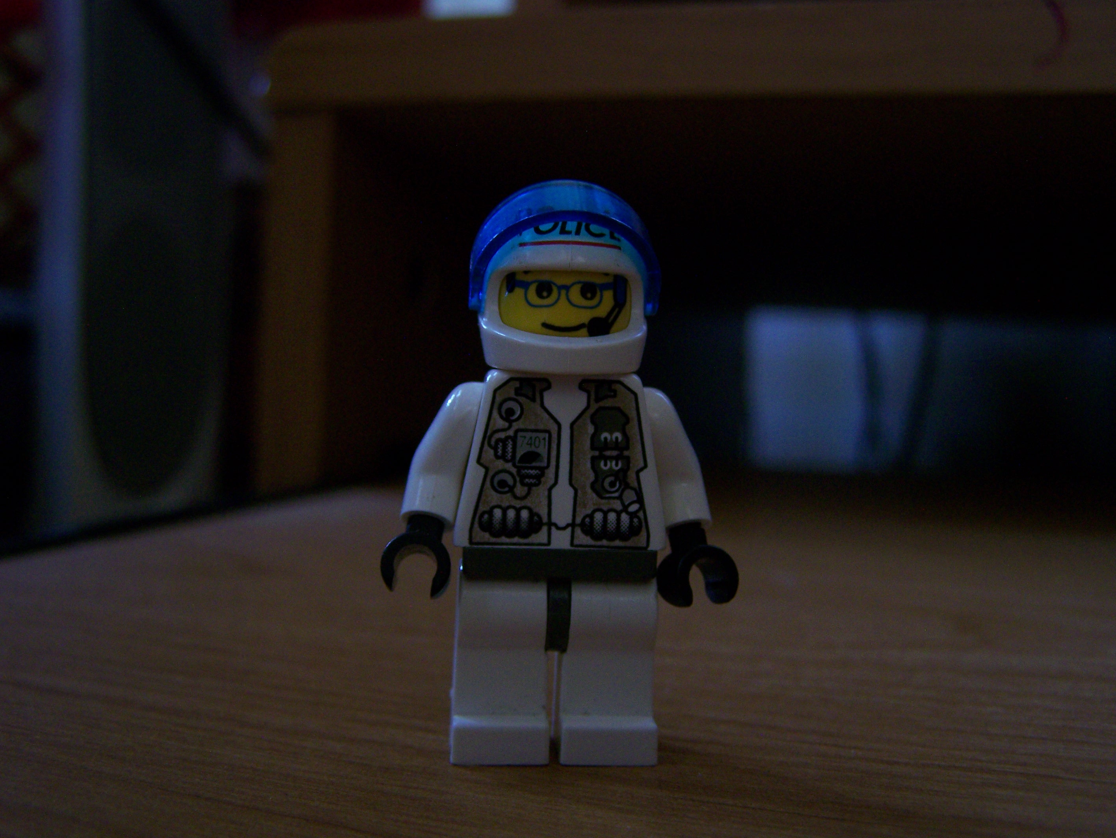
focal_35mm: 38
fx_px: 1226
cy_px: 419
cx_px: 558
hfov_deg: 48.9
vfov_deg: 37.8
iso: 160
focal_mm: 6.3
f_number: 2.8
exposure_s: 1/8
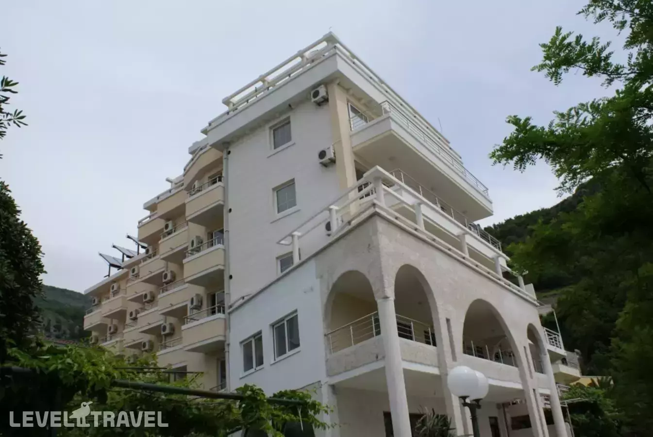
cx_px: 326
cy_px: 218
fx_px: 545
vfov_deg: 43.7
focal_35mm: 30
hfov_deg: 61.9
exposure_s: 1/320
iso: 100
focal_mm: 20
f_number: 10
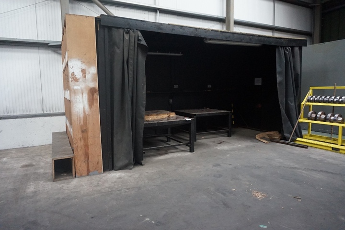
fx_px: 230
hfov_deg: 73.7
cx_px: 172
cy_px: 115
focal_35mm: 24
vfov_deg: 53.1
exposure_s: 1/160
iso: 3200
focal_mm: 16
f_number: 3.5
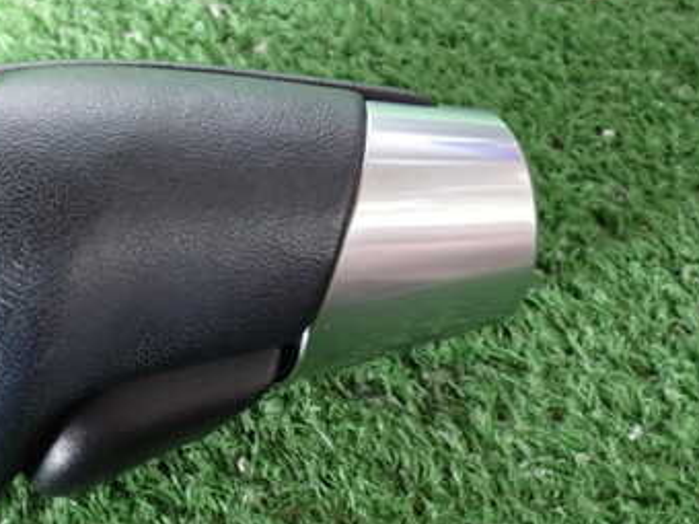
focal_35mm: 67
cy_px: 286
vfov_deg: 21.9
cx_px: 193
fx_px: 1353
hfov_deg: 28.6
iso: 800
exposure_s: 1/20
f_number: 2.7
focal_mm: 6.83
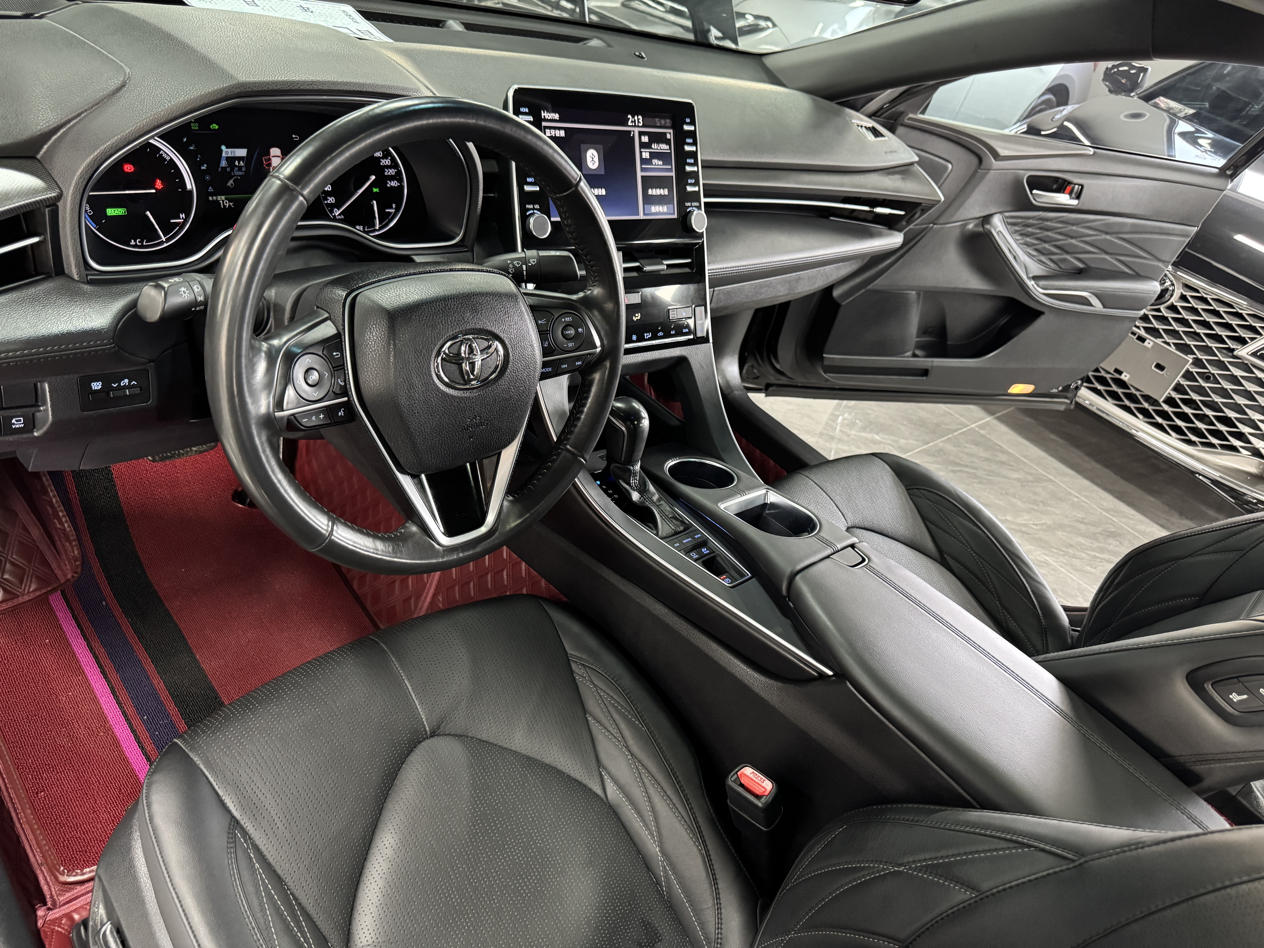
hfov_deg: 71.6
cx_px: 632
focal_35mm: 24
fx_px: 876
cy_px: 474
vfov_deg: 56.8
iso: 800
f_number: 1.78
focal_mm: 6.76
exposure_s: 1/45
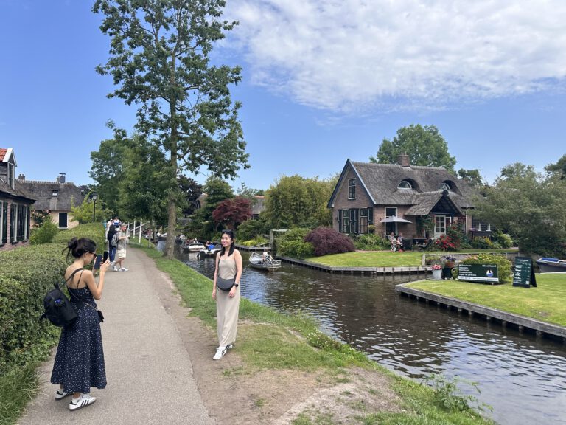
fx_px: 392
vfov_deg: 56.8
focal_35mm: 24
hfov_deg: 71.6
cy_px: 212
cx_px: 283
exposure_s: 1/3356
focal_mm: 6.86
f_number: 1.78
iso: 80
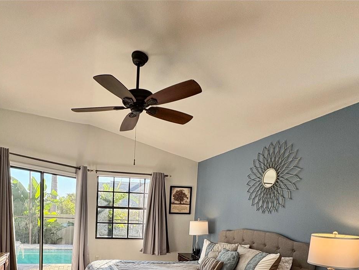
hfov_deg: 69.5
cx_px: 119
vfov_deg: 51.7
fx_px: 249
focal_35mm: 24
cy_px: 231
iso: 64
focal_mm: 2.22
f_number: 2.2
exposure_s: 1/131
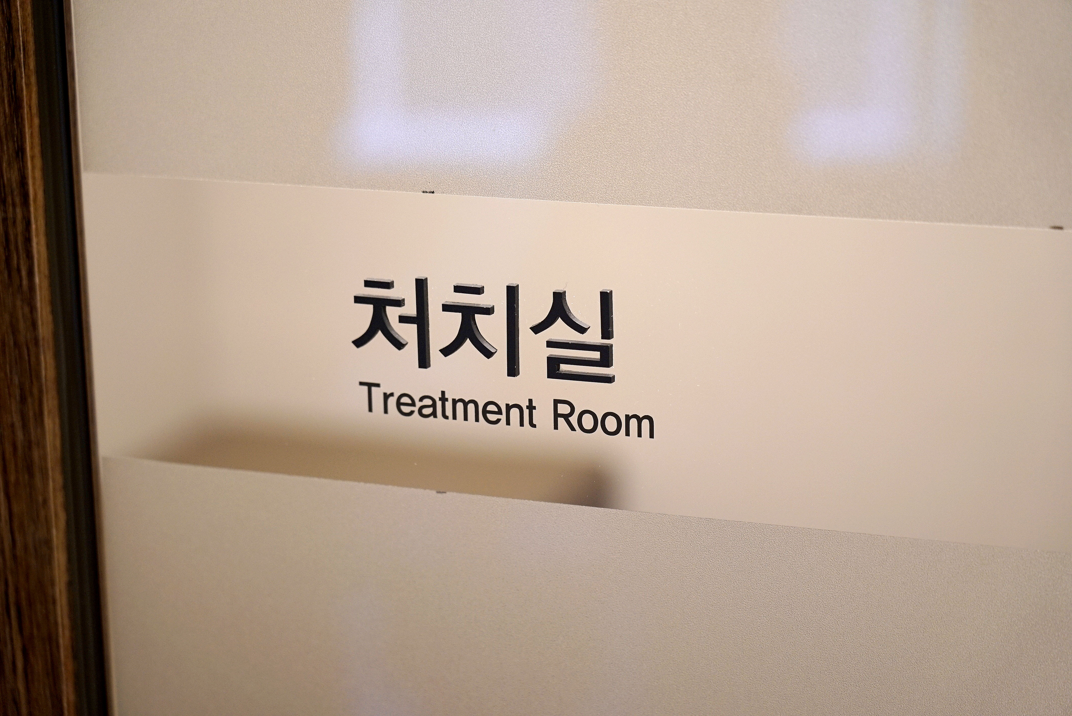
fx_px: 2503
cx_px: 536
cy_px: 358
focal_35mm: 84
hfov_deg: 24.2
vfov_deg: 16.3
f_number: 4
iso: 1000
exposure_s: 1/50
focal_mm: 84
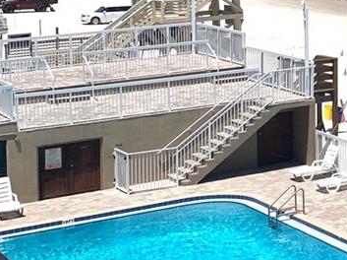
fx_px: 1182
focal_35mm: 118
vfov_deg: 12.2
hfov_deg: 14.9
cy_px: -78
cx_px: 594
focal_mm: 4.25
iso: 25
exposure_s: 1/4098
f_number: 1.8
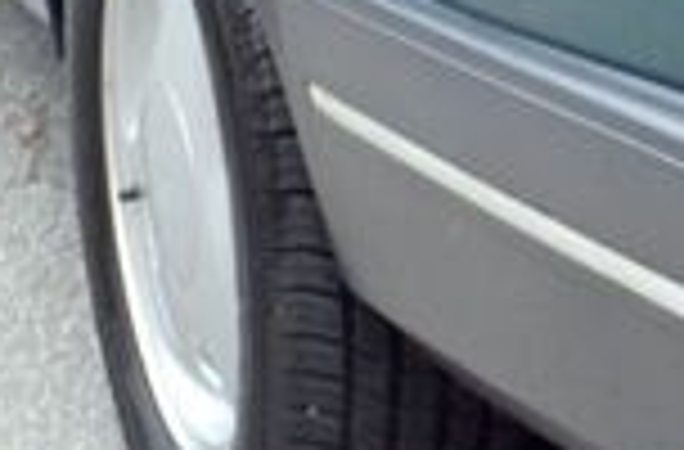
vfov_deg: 11.3
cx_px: 765
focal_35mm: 114
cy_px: -261
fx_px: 2157
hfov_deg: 17.4
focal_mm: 18
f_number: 5
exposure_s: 1/100
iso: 400
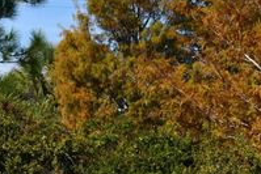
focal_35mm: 206
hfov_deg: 9.6
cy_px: 237
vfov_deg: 6.6
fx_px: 1495
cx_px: -155
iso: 100
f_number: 10
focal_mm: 32
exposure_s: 1/400
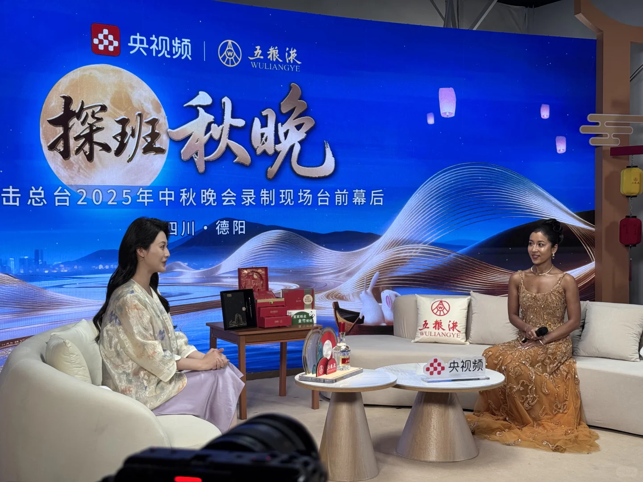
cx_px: 322
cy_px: 241
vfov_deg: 30.3
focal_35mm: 48
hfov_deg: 39.7
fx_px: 892
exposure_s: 1/106
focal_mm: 6.76
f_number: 1.78
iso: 100
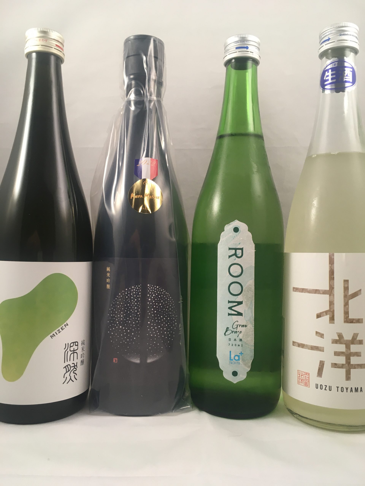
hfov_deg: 48.2
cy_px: 243
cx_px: 182
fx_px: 408
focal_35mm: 29
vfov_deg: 61.7
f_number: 2.2
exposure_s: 1/33
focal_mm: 4.15
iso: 64
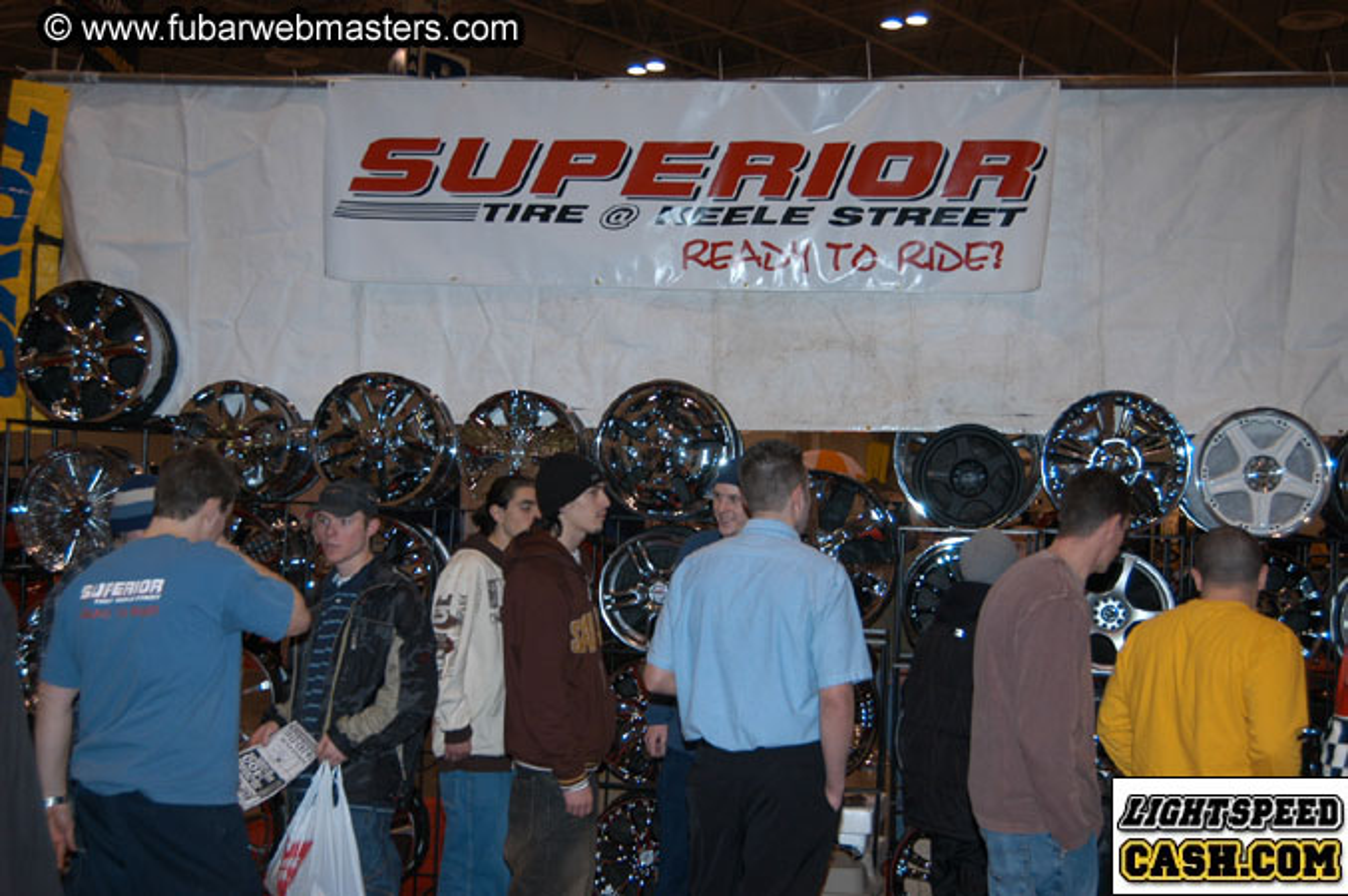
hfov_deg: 43.6
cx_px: 674
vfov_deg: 29.8
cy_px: 448
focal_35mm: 45
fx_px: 1683
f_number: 5
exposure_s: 1/60
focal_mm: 30
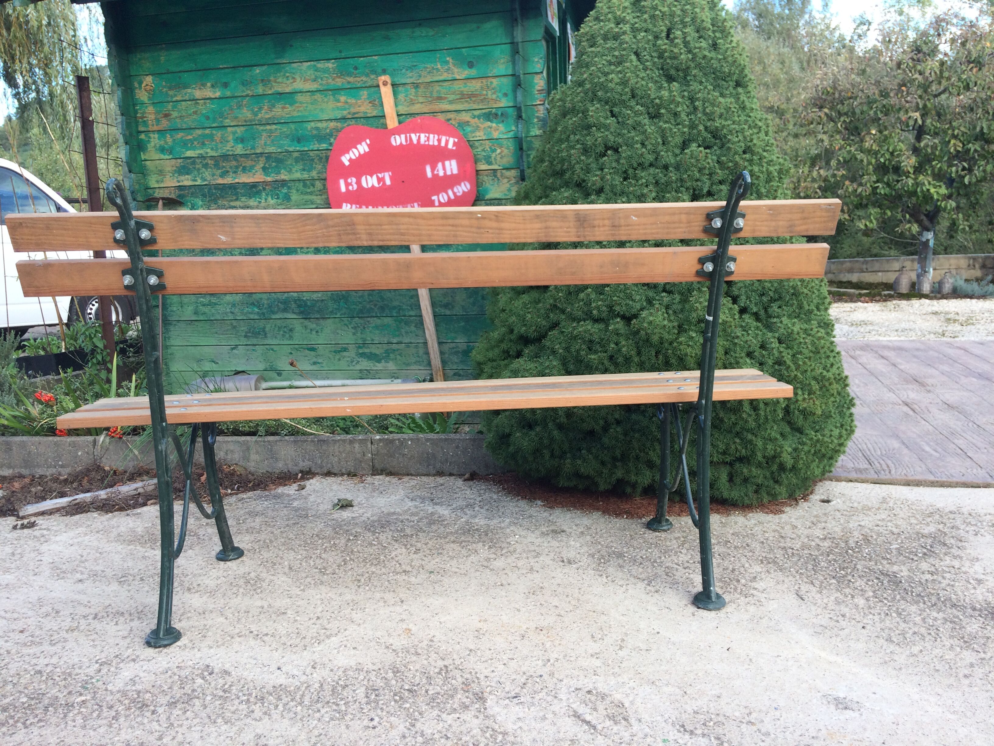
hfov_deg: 61.7
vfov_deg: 48.2
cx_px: 497
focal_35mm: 29
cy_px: 373
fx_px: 833
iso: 32
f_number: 2.2
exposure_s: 1/297
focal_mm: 4.15
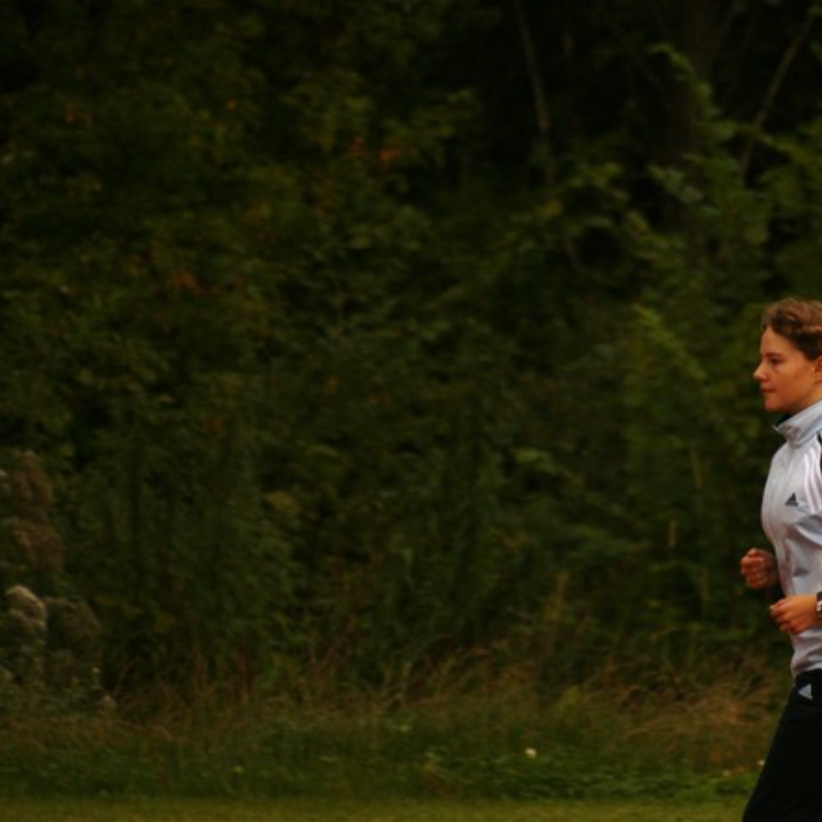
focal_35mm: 690
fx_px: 18537
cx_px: 636
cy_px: 414
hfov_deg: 2.5
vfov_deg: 2.5
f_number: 5.6
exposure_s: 1/400
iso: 200
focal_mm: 300
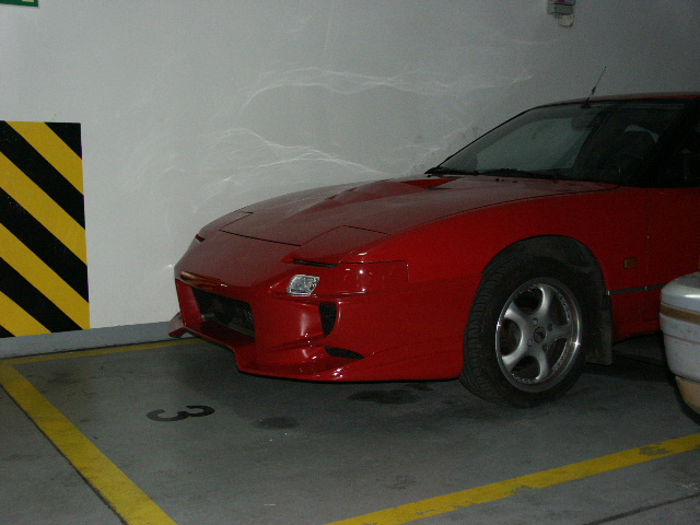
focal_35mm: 44
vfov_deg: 32.9
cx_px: 350
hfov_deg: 42.9
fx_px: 890
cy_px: 262
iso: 200
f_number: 3.5
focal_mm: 11.3
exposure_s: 1/45
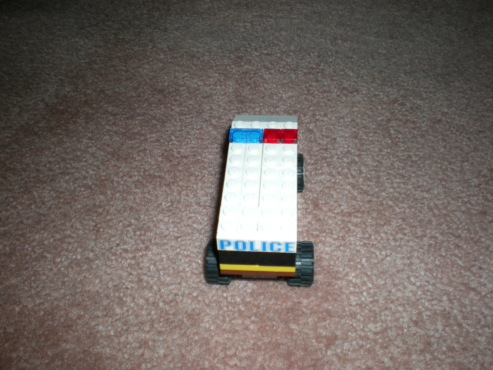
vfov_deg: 37.7
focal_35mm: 38
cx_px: 246
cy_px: 185
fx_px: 541
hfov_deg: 49.0
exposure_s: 1/60
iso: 64
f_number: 3.1
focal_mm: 6.3
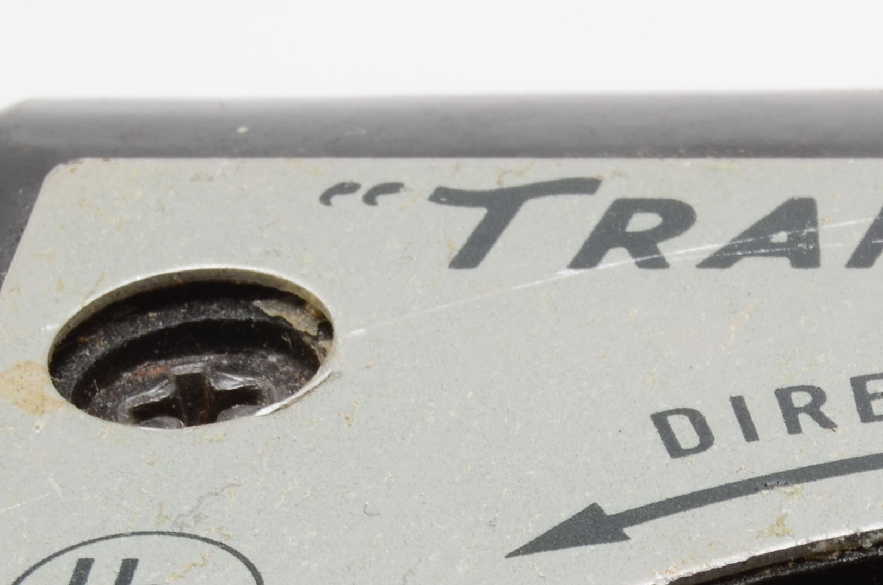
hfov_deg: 8.1
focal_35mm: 251
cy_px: 803
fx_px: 6132
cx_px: 1109
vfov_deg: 5.4
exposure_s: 1/160
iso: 100
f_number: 20
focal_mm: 55
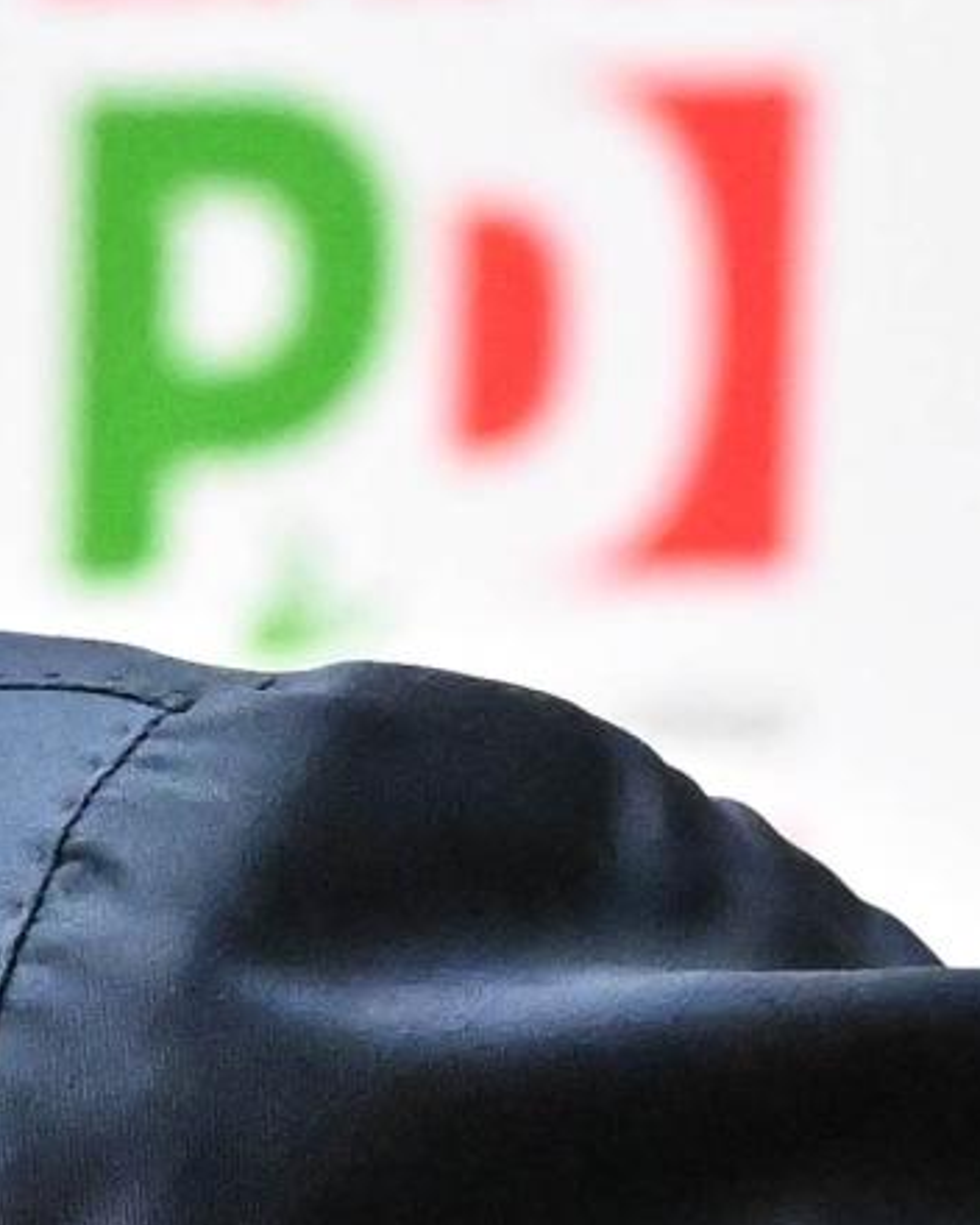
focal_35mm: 1178
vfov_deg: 1.6
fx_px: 42709
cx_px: -406
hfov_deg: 1.3
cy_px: 1066
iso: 7200
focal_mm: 120
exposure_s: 1/500
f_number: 5
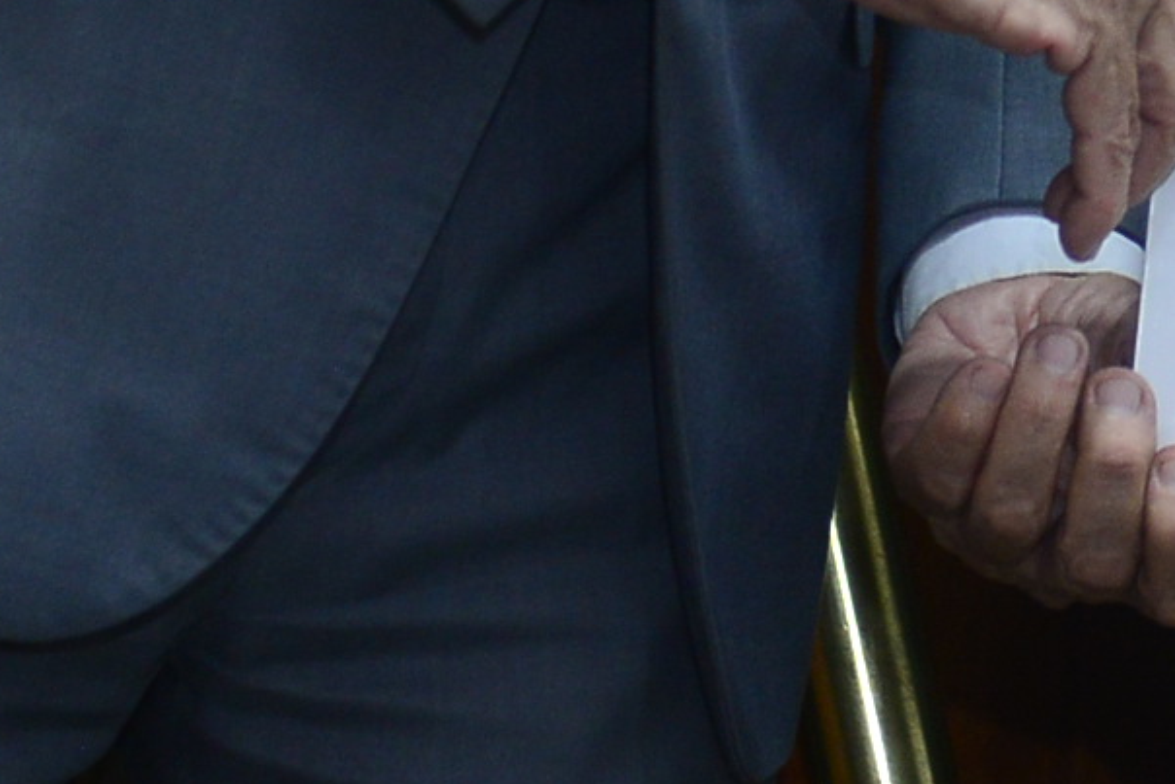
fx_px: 10087
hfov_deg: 6.7
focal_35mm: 309
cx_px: 1029
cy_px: -1064
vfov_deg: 4.4
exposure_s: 1/125
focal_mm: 62
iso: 1600
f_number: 2.8
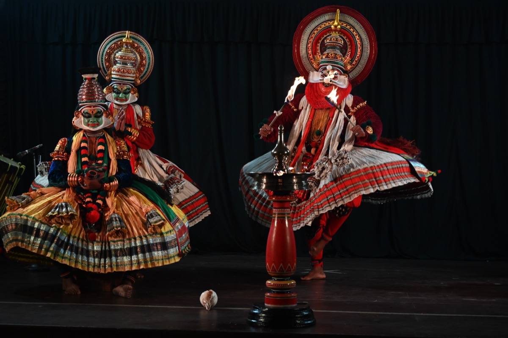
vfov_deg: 19.4
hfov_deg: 28.9
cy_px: 169
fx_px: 987
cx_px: 254
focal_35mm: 70
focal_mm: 70
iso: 2500
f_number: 6.3
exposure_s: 1/160
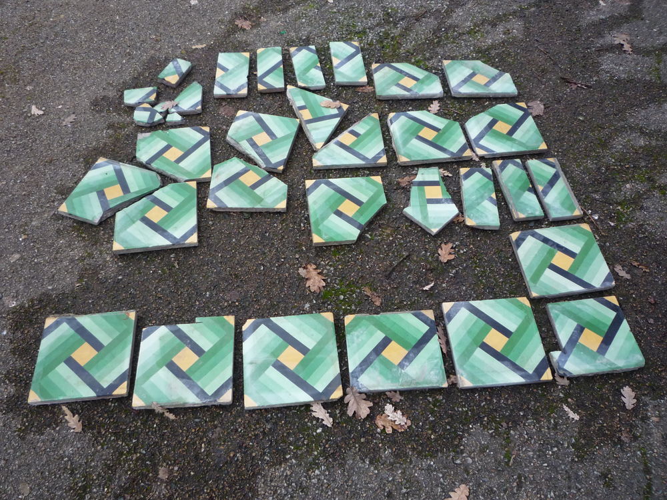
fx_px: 578
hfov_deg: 60.0
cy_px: 250
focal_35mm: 30
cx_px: 334
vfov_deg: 46.8
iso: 200
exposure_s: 1/30
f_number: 3.3
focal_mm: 5.2
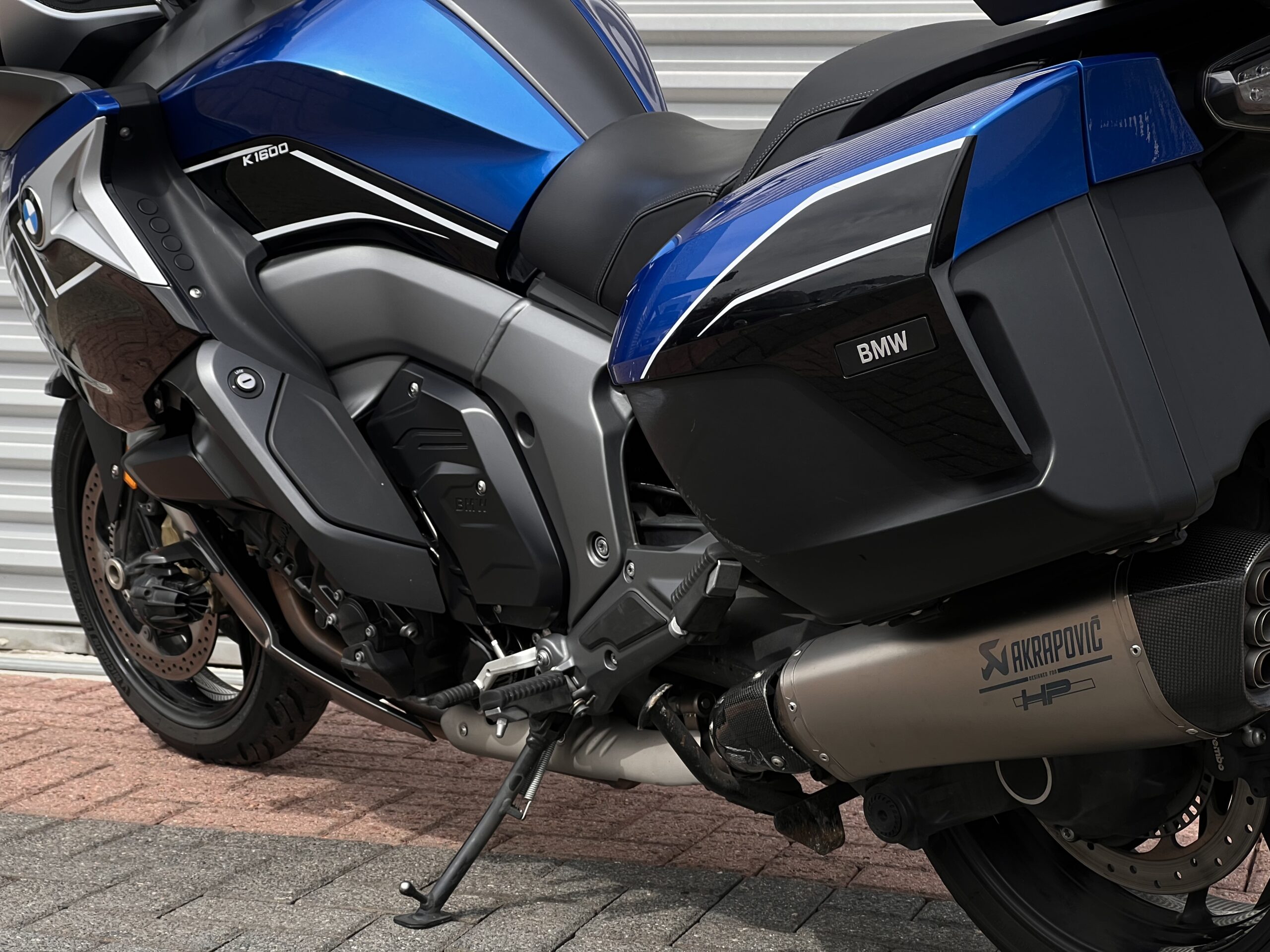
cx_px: 635
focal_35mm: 77
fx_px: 2825
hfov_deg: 25.3
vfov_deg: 19.1
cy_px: 476
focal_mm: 9
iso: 32
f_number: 2.8
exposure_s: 1/330
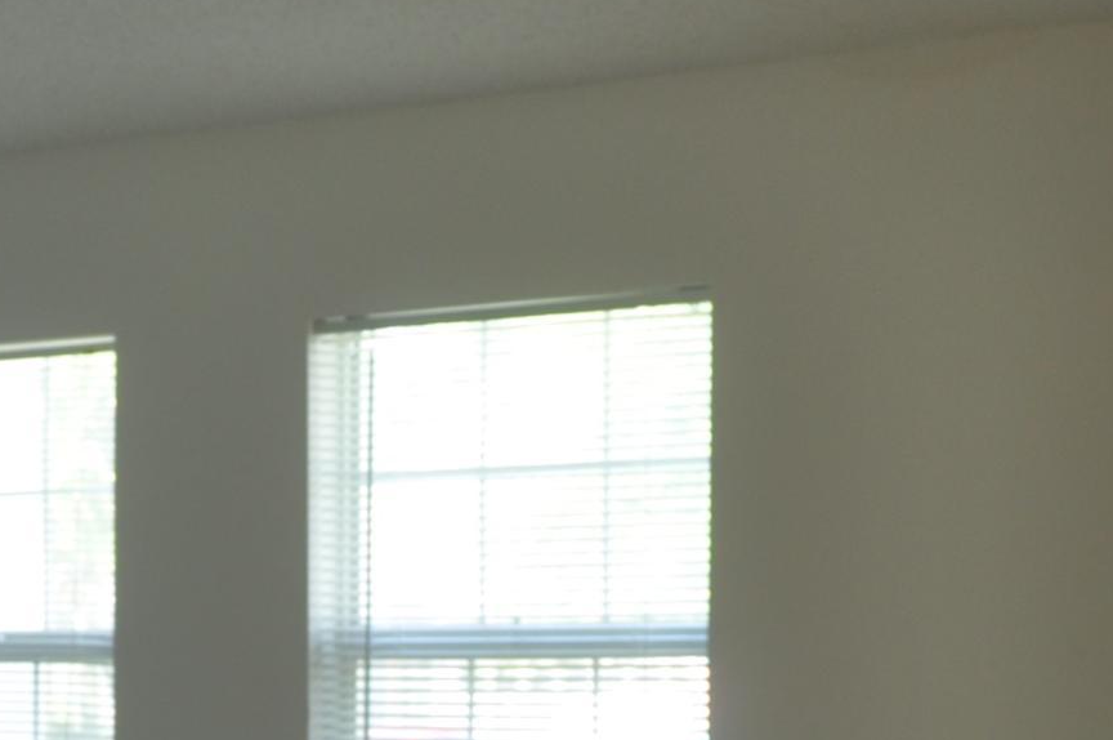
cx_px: 268
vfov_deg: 10.8
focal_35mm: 125
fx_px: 3860
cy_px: 856
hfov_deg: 16.3
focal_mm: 24
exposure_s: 1/15
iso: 200
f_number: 7.1
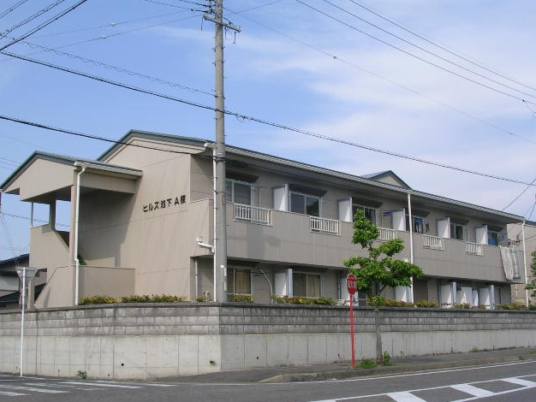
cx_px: 270
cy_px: 202
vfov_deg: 30.9
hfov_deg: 40.4
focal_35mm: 47
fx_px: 728
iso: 50
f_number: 6.1
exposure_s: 1/237
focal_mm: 7.1
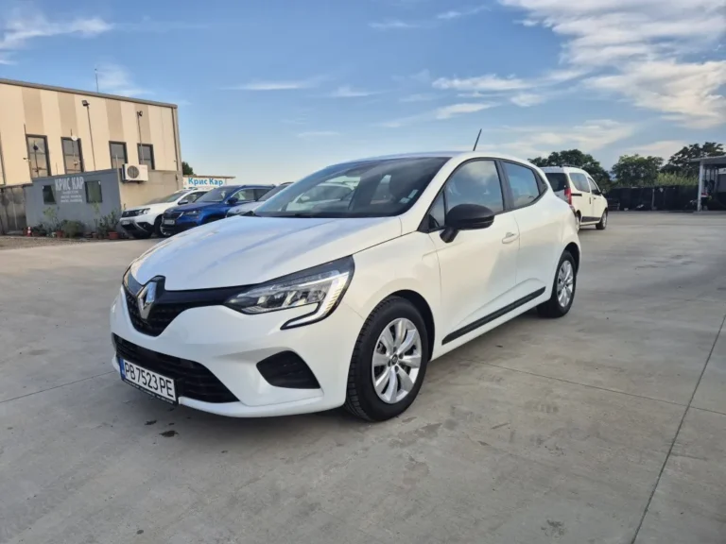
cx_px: 363
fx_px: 482
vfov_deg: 58.9
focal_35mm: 23
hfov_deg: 73.9
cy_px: 272
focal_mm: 5.4
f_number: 1.8
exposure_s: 1/736
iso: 25
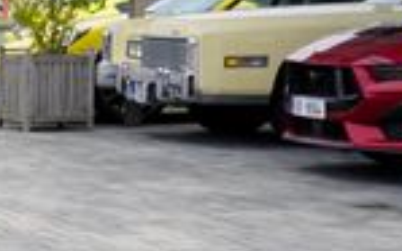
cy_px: 320
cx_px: -639
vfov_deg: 6.2
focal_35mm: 210
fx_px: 2300
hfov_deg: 8.8
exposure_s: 1/100
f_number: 7.1
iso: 100
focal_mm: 30
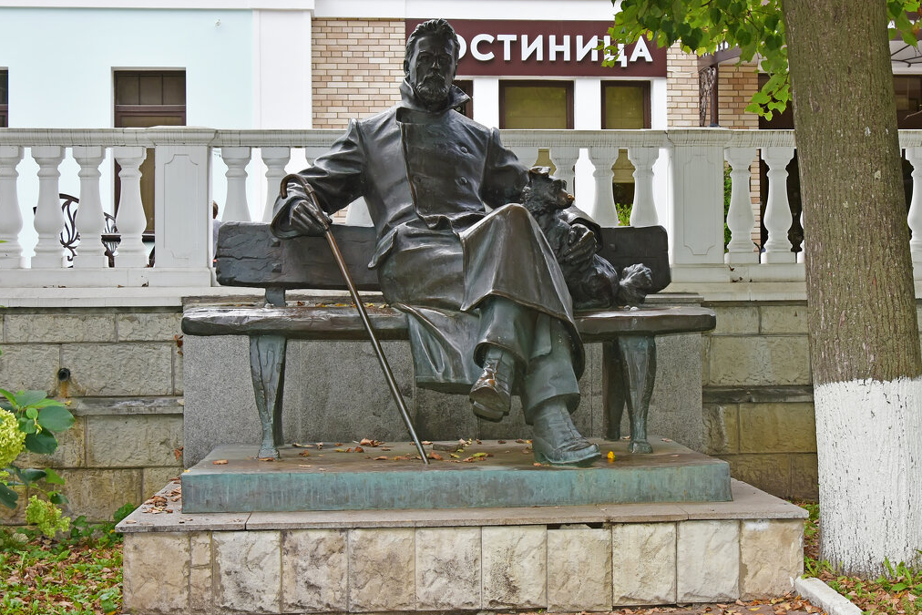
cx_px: 521
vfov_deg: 23.8
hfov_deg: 35.0
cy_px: 264
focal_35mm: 57
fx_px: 1460
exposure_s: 1/250
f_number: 4.2
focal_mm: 32
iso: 140
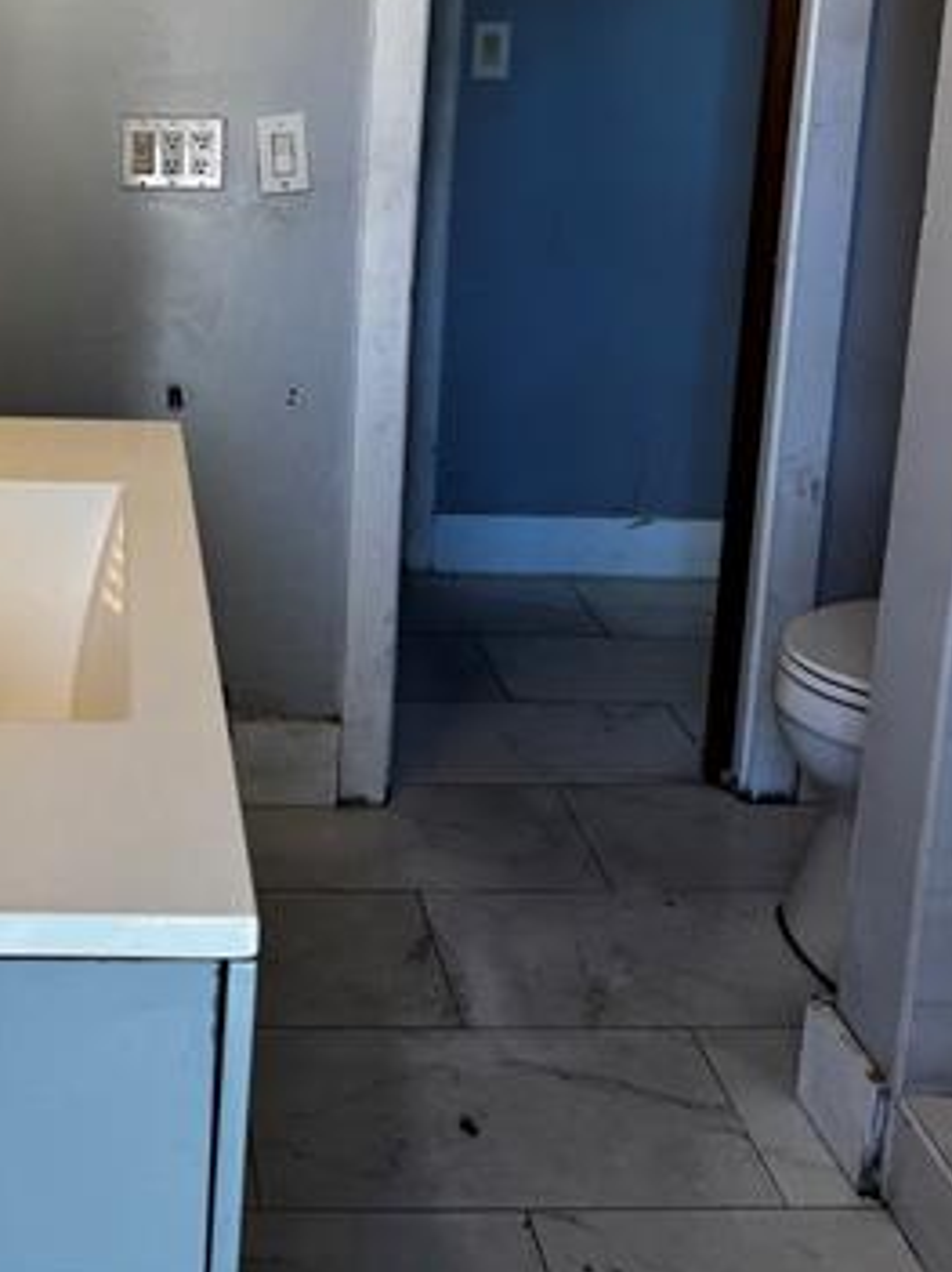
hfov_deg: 33.9
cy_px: 196
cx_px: 174
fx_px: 1504
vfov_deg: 43.0
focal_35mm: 41
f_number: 1.78
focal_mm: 6.76
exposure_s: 1/121
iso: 50
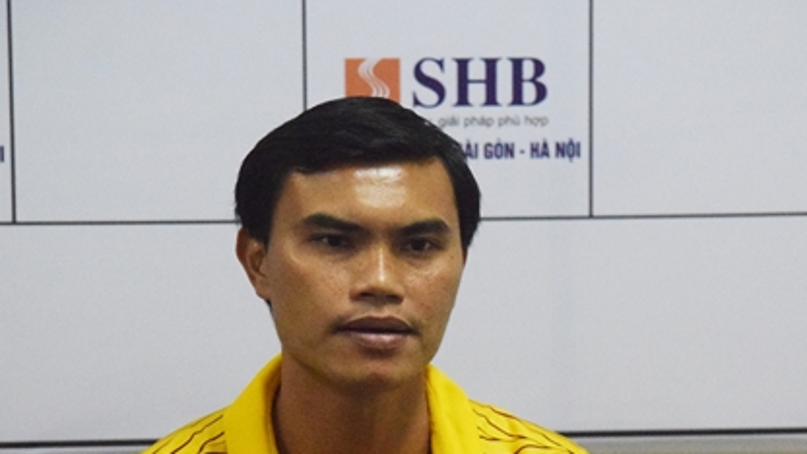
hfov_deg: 7.4
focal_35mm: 290
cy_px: 403
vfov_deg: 4.2
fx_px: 6206
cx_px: 435
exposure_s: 1/500
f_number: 5.6
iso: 6400
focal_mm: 120
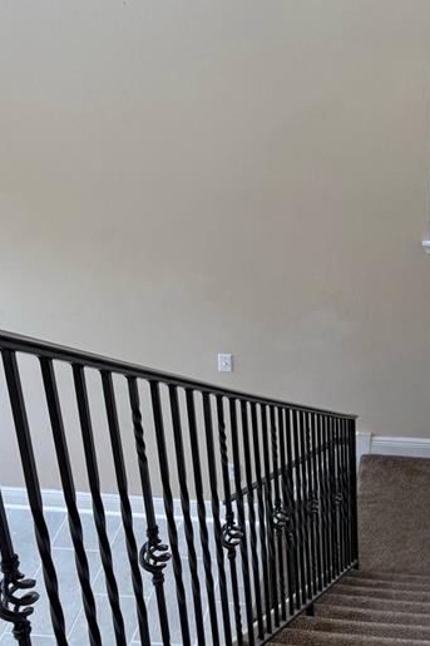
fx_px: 1129
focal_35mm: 63
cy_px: 231
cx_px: 485
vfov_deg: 31.7
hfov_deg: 20.5
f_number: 1.6
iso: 50
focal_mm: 5.96
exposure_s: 1/120
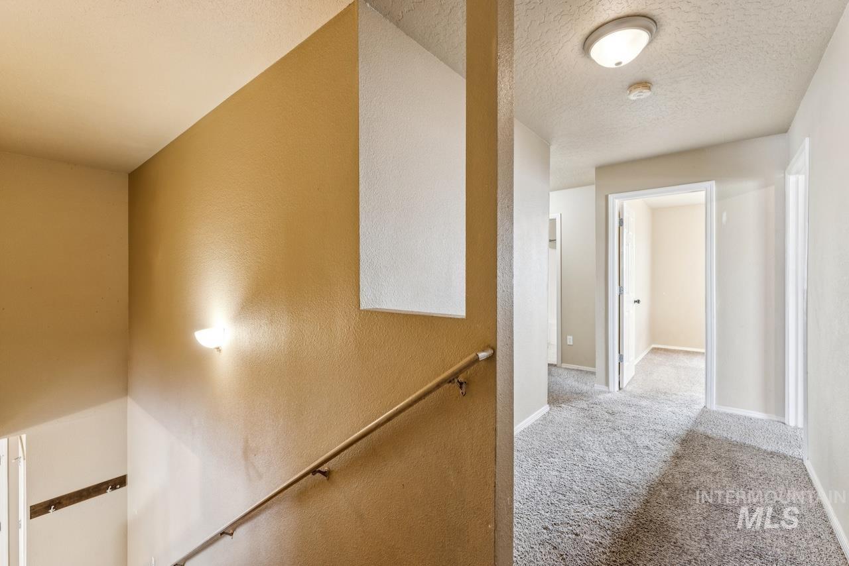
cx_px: 424
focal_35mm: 15
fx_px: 363
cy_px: 283
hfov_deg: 98.9
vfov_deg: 75.9
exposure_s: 1
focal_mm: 15.4
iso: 400
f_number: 13
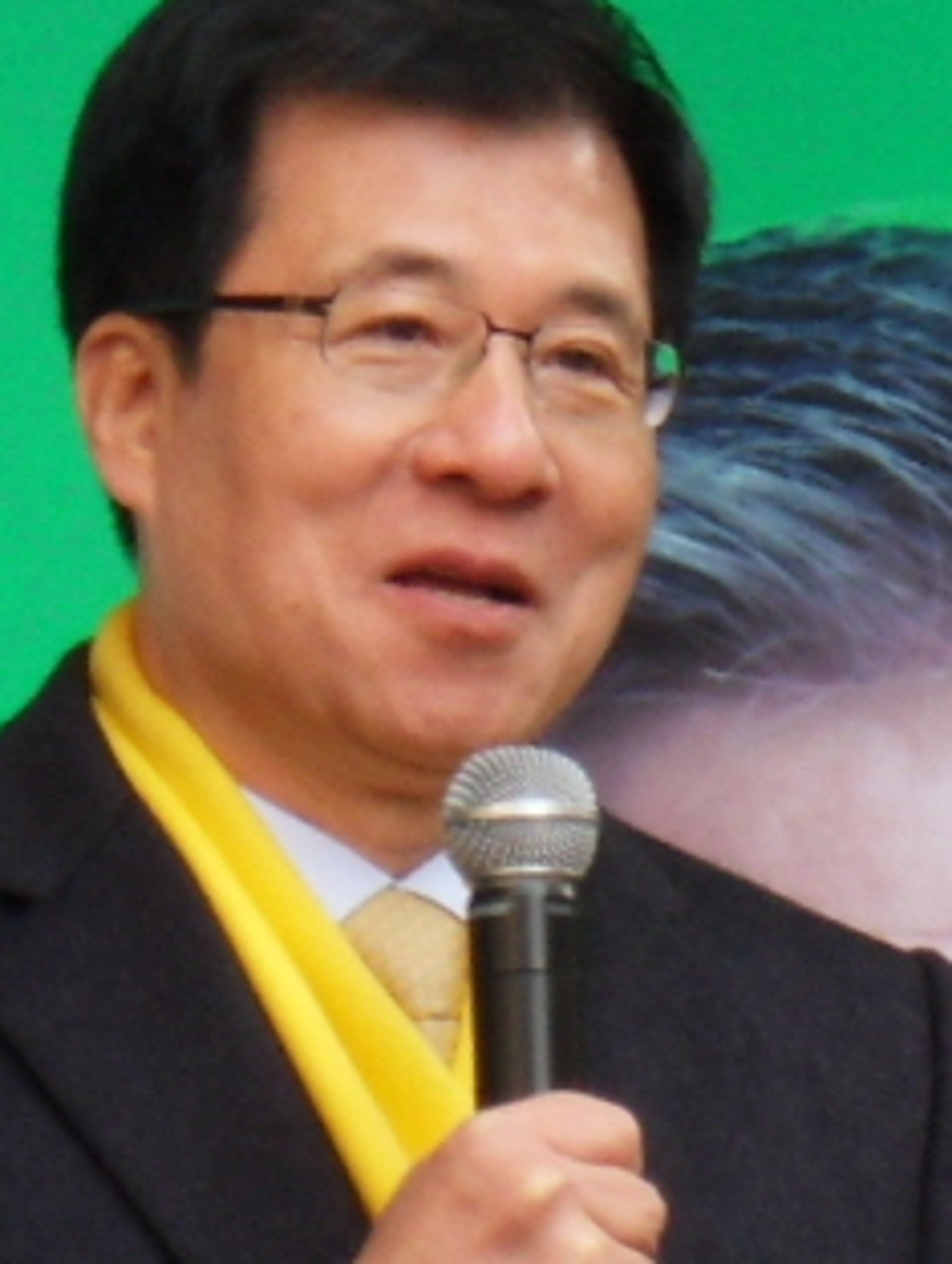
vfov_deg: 10.1
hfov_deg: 7.6
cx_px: 460
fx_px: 7168
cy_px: 567
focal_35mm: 196
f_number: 5.9
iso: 100
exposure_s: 1/60
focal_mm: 30.6
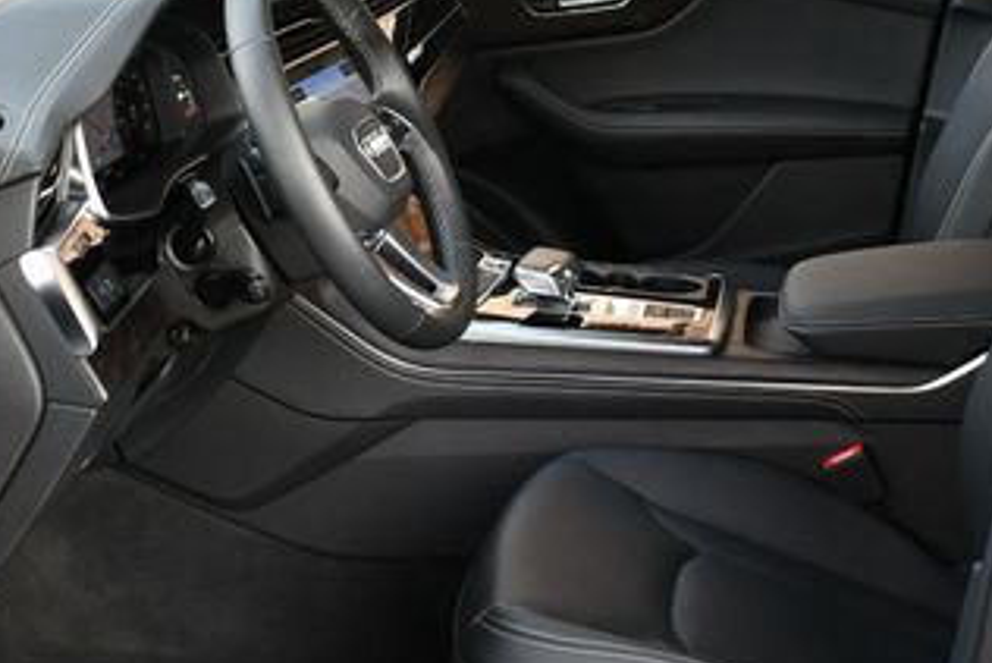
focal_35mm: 73
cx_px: 512
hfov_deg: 27.7
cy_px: 449
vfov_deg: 18.6
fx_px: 2012
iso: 450
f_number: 3.5
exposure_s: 1/250
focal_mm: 18
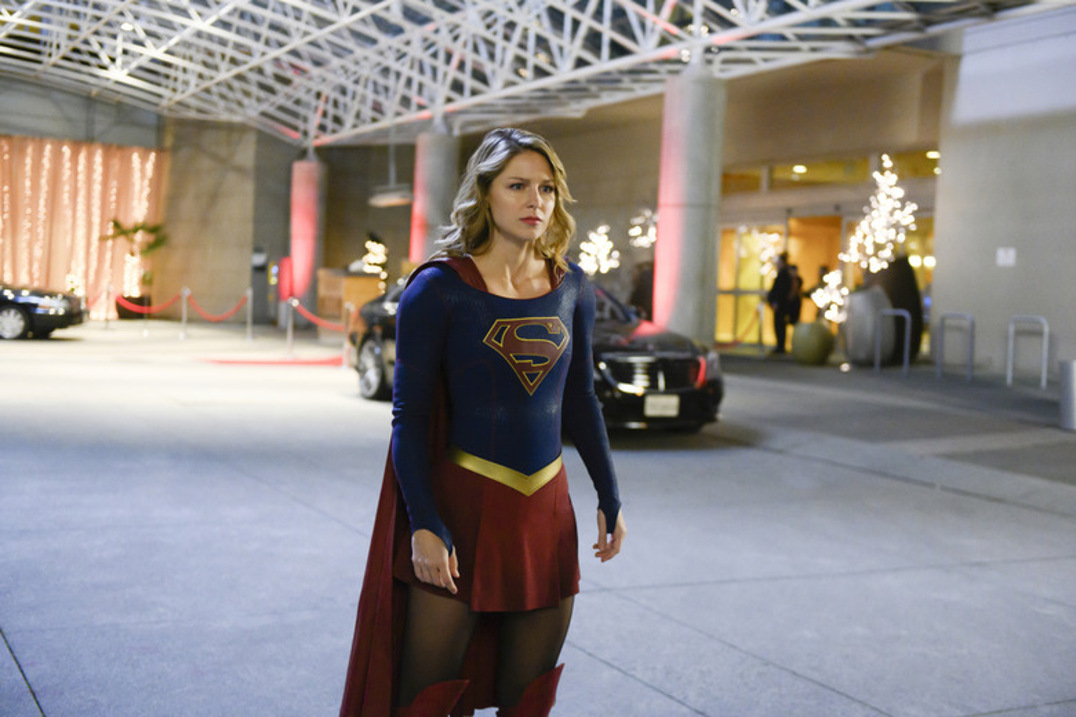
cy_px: 358
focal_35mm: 48
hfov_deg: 41.1
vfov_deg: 28.1
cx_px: 538
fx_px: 1435
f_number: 2.8
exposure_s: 1/125
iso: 6400
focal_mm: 48
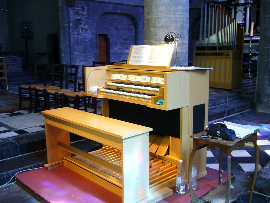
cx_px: 135
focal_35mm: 37
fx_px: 289
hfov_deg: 50.1
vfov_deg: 38.7
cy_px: 102
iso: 200
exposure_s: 1/8
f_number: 2.8
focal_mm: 5.8
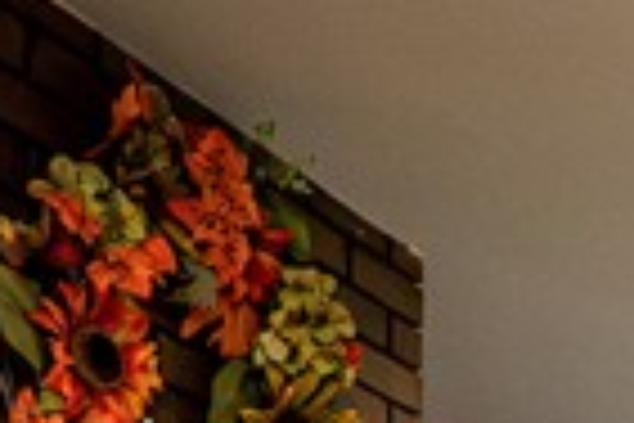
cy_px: 1109
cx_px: 1302
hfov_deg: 15.0
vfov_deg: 10.4
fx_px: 1902
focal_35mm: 108
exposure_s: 1/125
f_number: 7.1
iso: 12800
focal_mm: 14
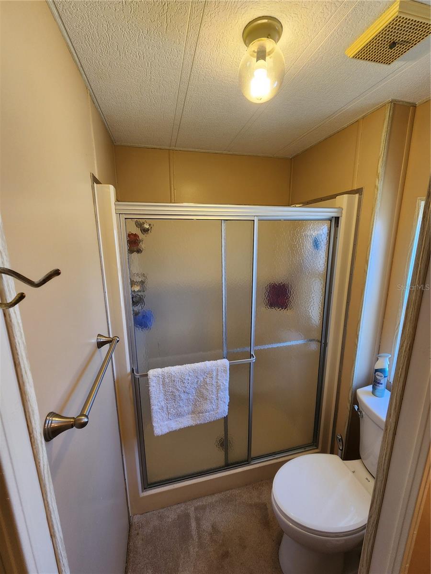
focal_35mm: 13
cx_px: 216
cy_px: 287
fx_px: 216
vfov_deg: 106.2
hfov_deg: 89.9
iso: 100
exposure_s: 1/60
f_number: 2.2
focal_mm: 2.2
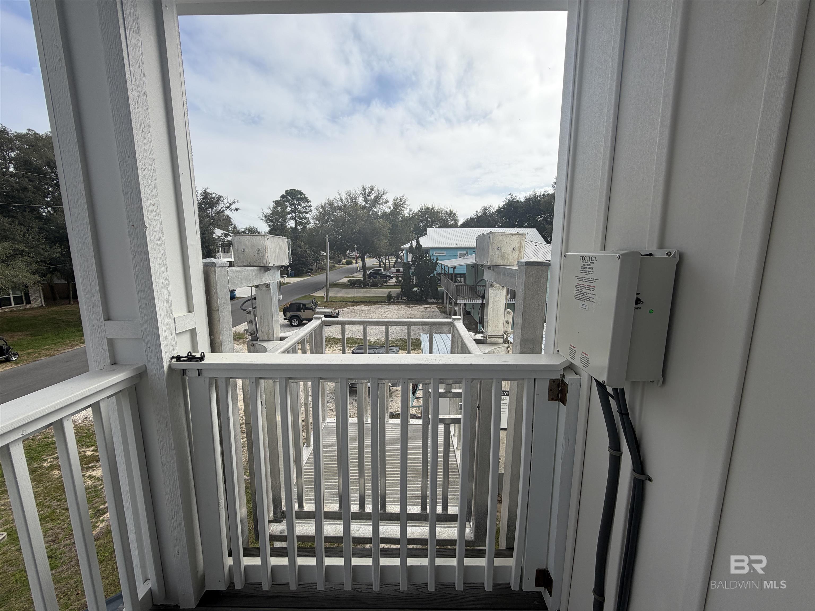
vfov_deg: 85.7
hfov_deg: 102.1
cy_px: 306
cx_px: 408
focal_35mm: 14
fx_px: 330
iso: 20
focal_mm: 2.22
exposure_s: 1/1167
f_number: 2.2
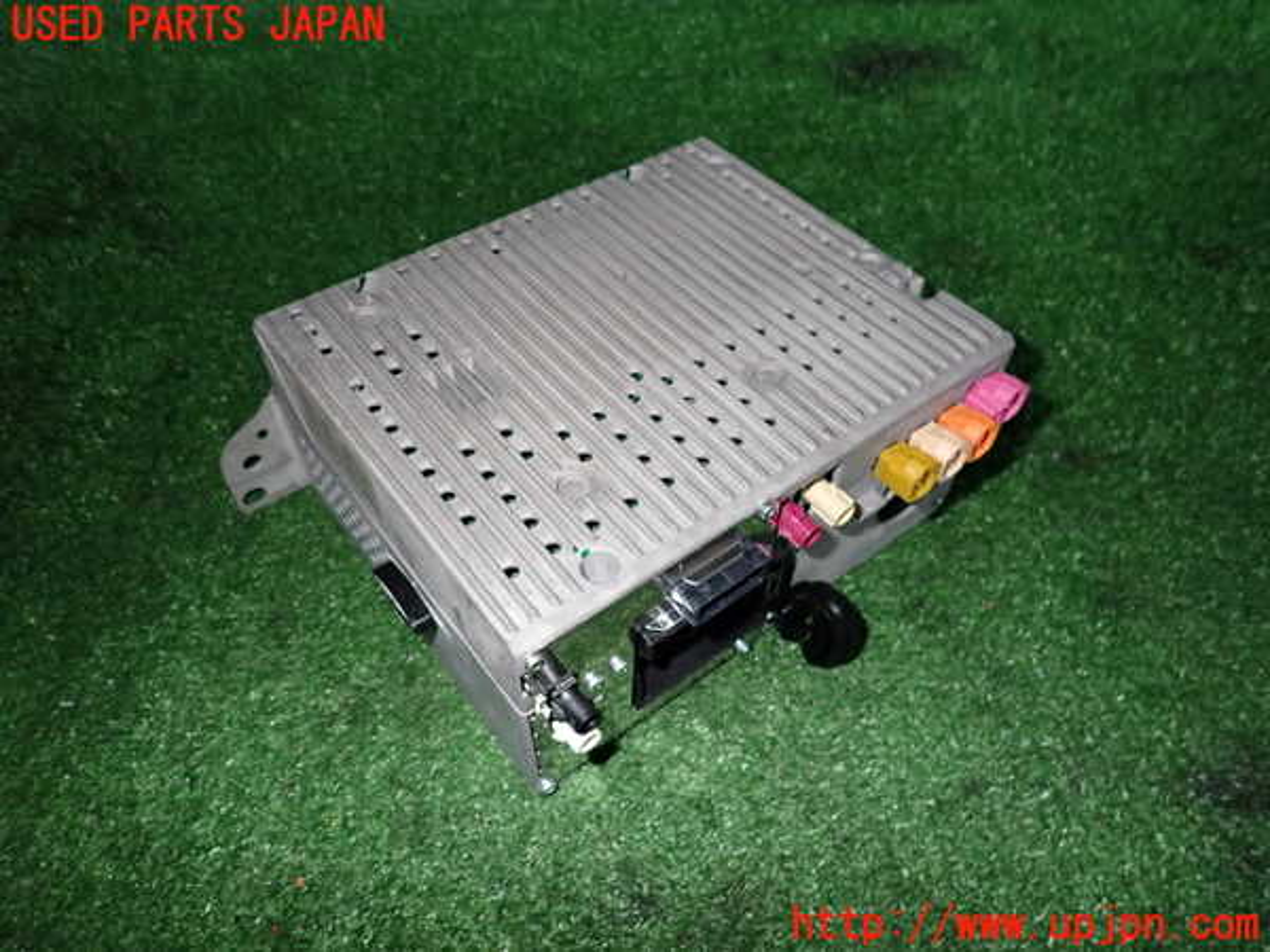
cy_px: 476
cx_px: 635
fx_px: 917
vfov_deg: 54.9
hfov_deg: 69.4
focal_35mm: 25
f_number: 5.6
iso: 400
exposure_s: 1/30
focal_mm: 4.5
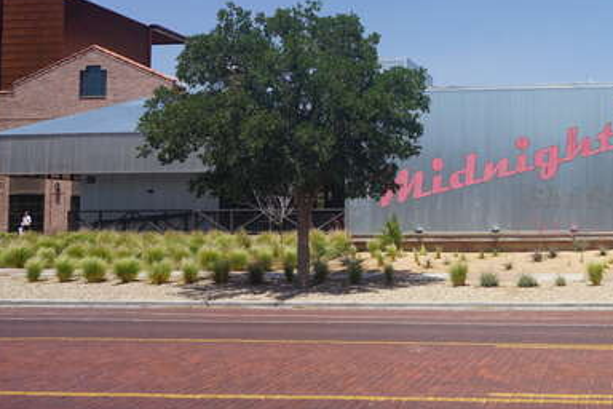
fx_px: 817
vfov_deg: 28.0
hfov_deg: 37.8
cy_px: 171
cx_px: 573
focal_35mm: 48
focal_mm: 16
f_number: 11
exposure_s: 1/160
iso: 100
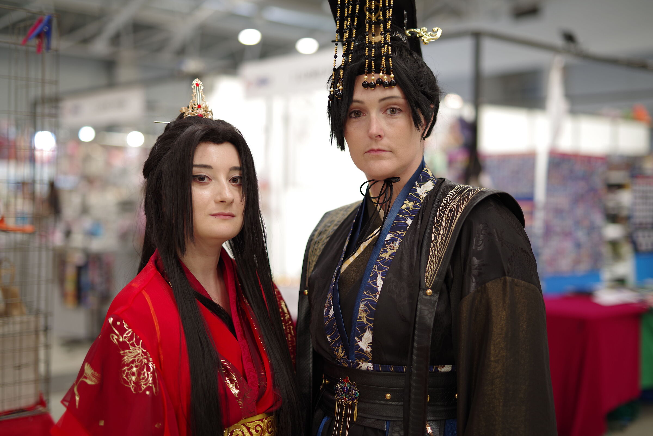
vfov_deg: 27.0
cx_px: 326
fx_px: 907
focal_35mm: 50
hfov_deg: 39.6
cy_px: 218
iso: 100
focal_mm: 50
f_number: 1.4
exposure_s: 1/30
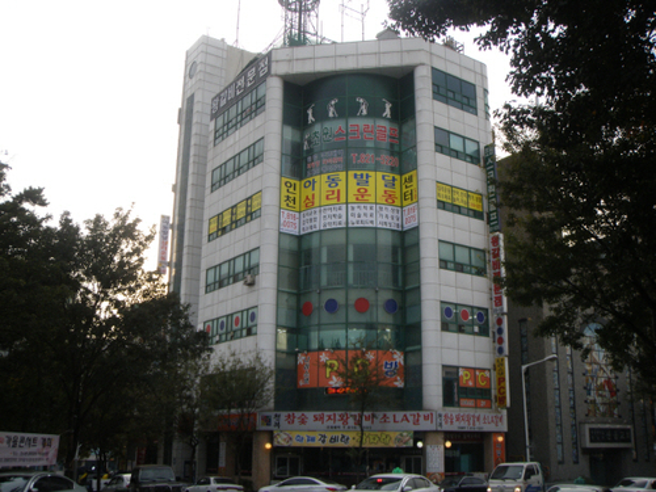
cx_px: 328
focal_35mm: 38
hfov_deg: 49.0
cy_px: 246
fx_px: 720
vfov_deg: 37.7
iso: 100
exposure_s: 1/320
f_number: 3.5
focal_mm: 6.7
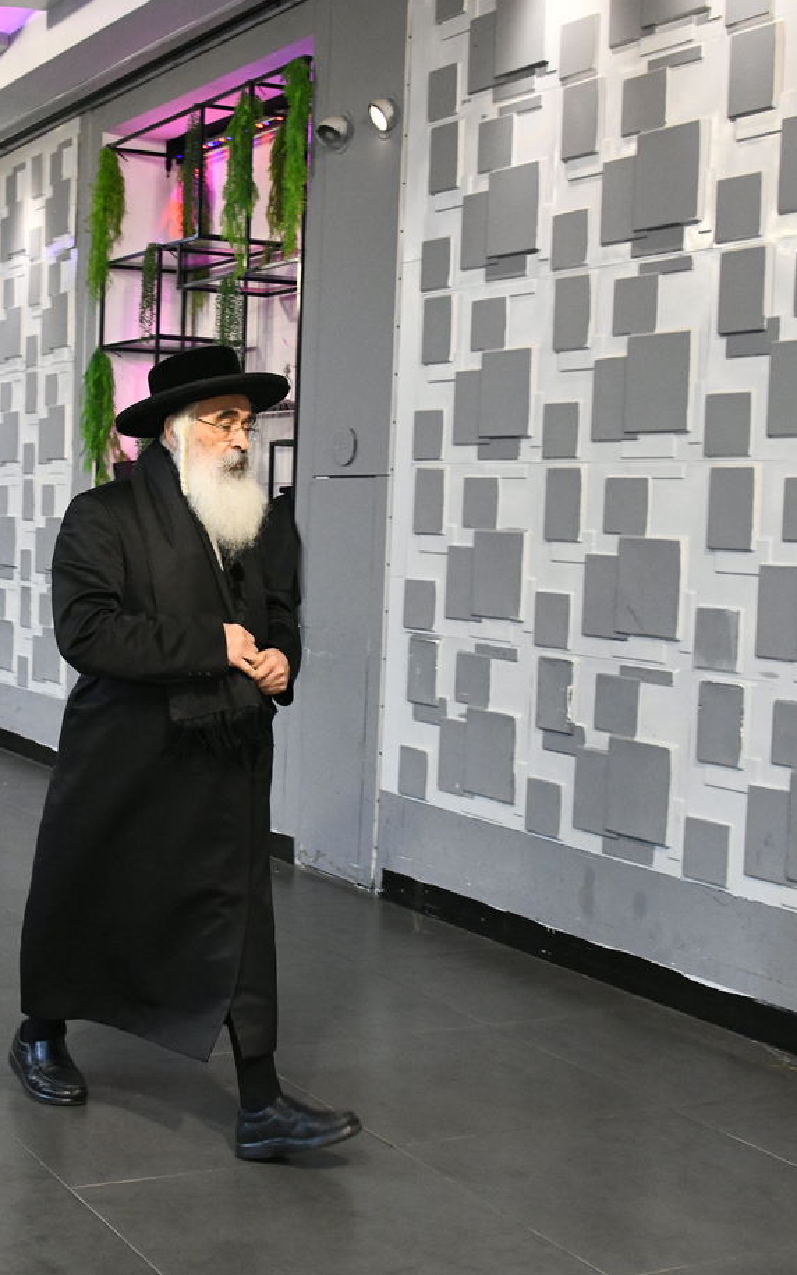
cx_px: 206
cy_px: 631
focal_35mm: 53
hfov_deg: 24.2
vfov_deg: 38.2
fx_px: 1842
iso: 4000
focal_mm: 34
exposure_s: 1/125
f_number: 5.6
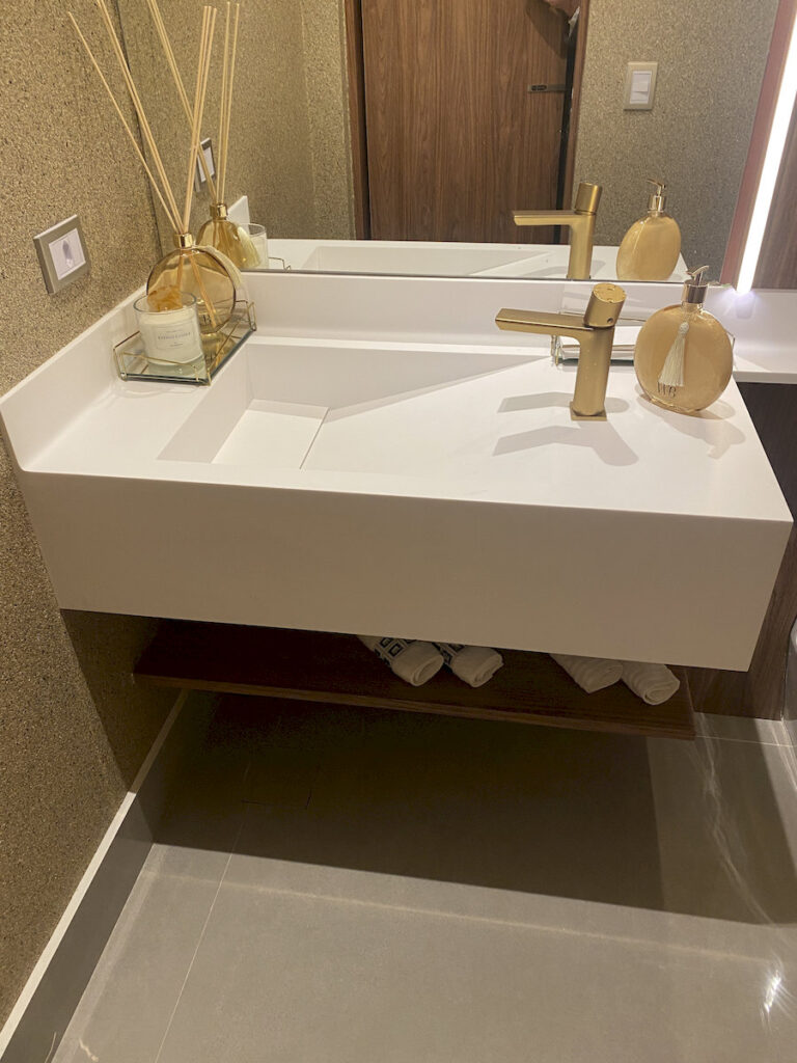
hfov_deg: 53.1
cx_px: 398
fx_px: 798
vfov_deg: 67.3
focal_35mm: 26
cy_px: 532
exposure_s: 1/60
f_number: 1.8
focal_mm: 4.25
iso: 125
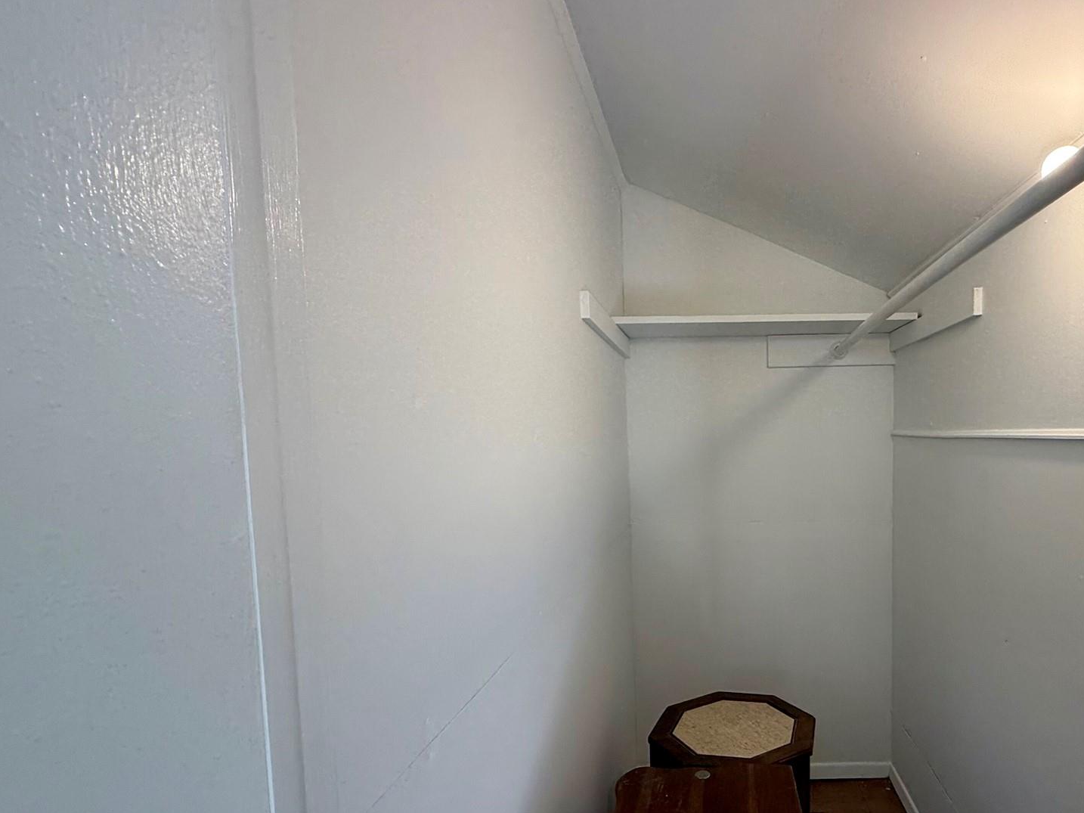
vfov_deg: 65.4
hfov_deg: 78.3
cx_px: 748
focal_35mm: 20
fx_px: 626
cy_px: 483
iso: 80
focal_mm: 2.22
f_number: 2.2
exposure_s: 1/99
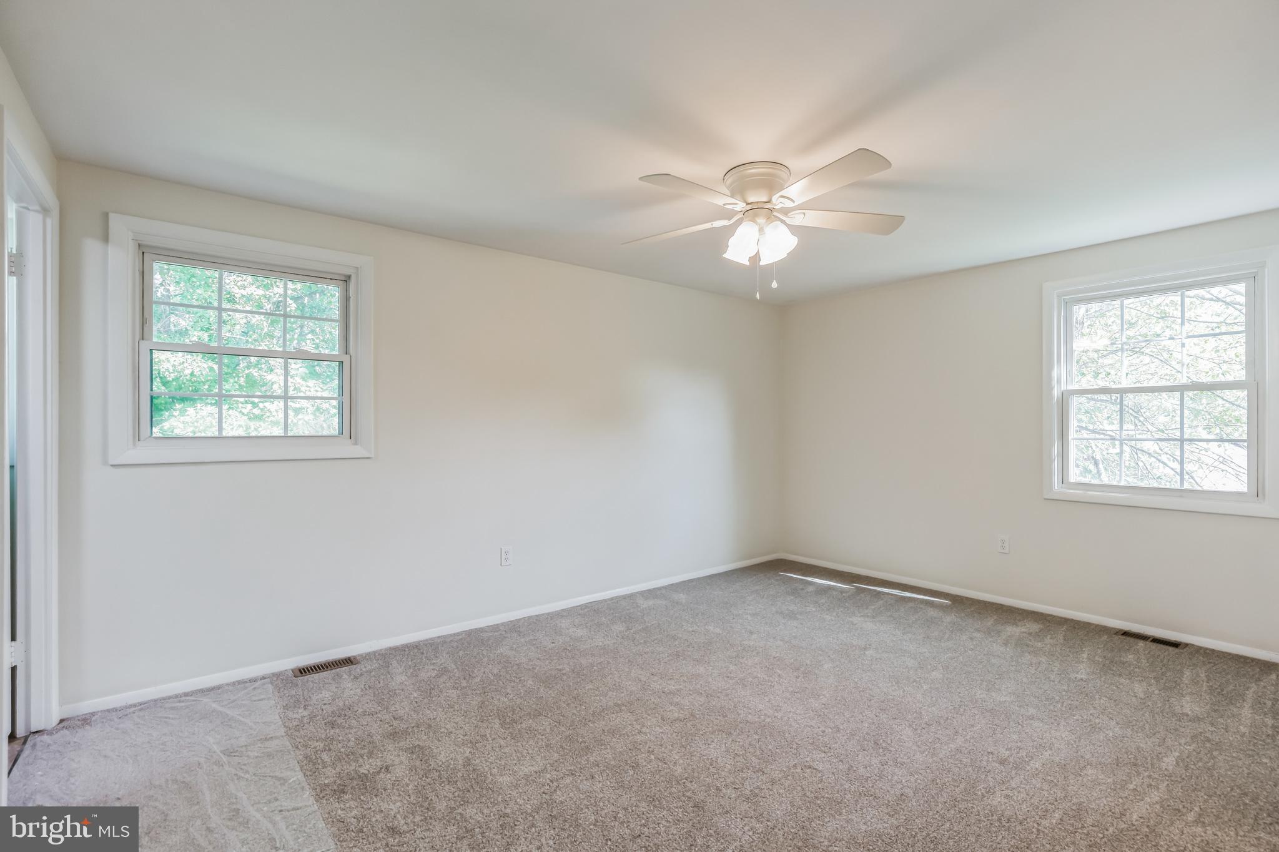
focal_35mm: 16
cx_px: 640
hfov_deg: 96.7
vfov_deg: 73.7
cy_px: 426
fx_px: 568
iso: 400
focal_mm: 16
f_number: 6.3
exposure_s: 1/50
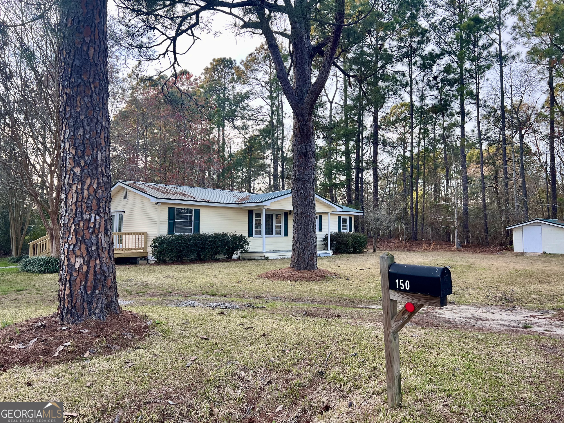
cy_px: 212
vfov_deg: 53.1
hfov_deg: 67.3
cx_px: 282
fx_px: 424
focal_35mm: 26
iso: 40
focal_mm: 5.7
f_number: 1.5
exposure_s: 1/198
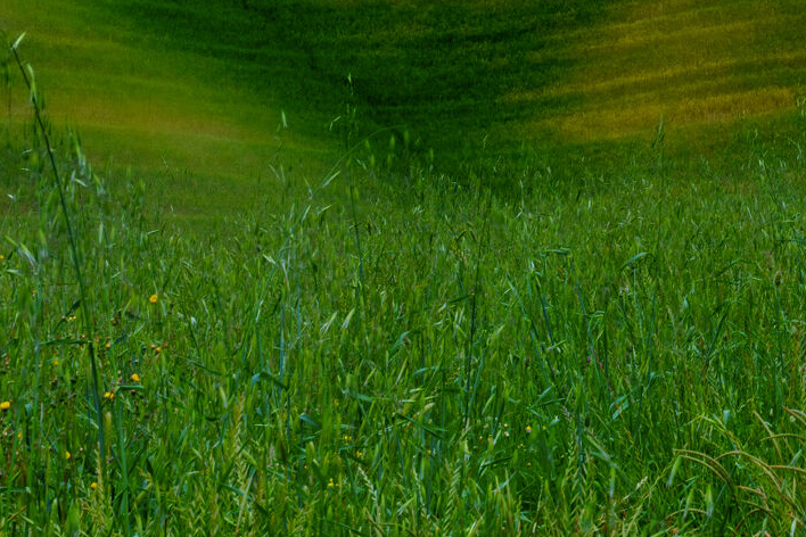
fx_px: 3112
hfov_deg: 14.2
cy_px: -42
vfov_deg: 9.8
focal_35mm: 139
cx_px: 1051
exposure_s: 1/8
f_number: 16
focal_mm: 41
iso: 100
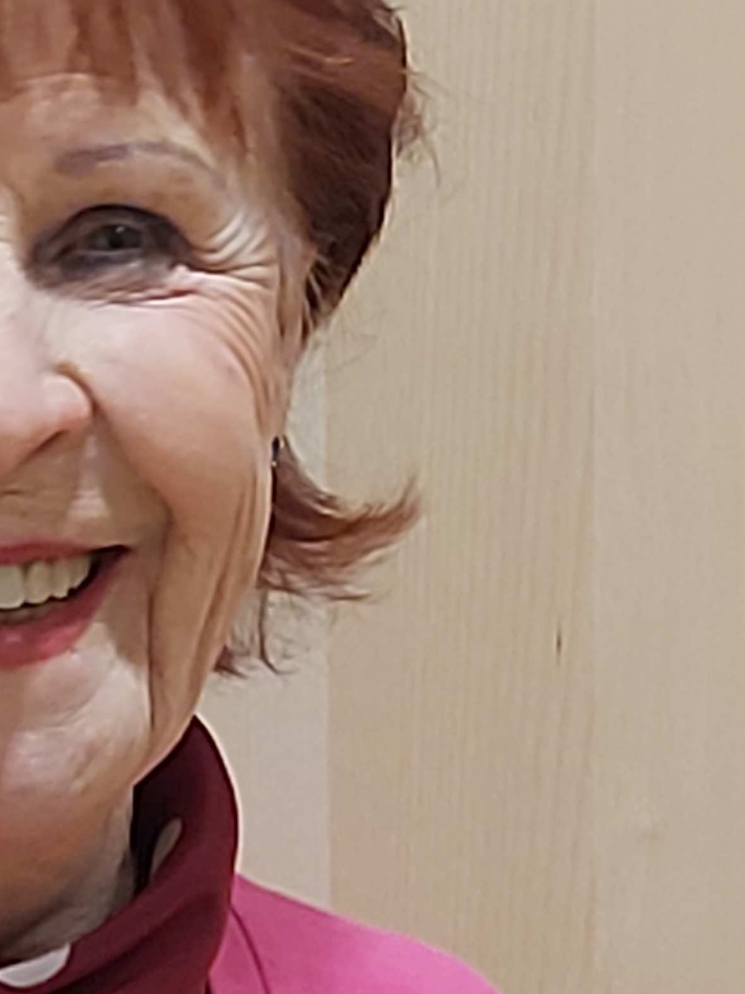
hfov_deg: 20.6
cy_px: 470
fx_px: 1923
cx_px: -133
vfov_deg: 29.0
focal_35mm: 67
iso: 160
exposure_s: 1/50
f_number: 1.7
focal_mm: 3.92
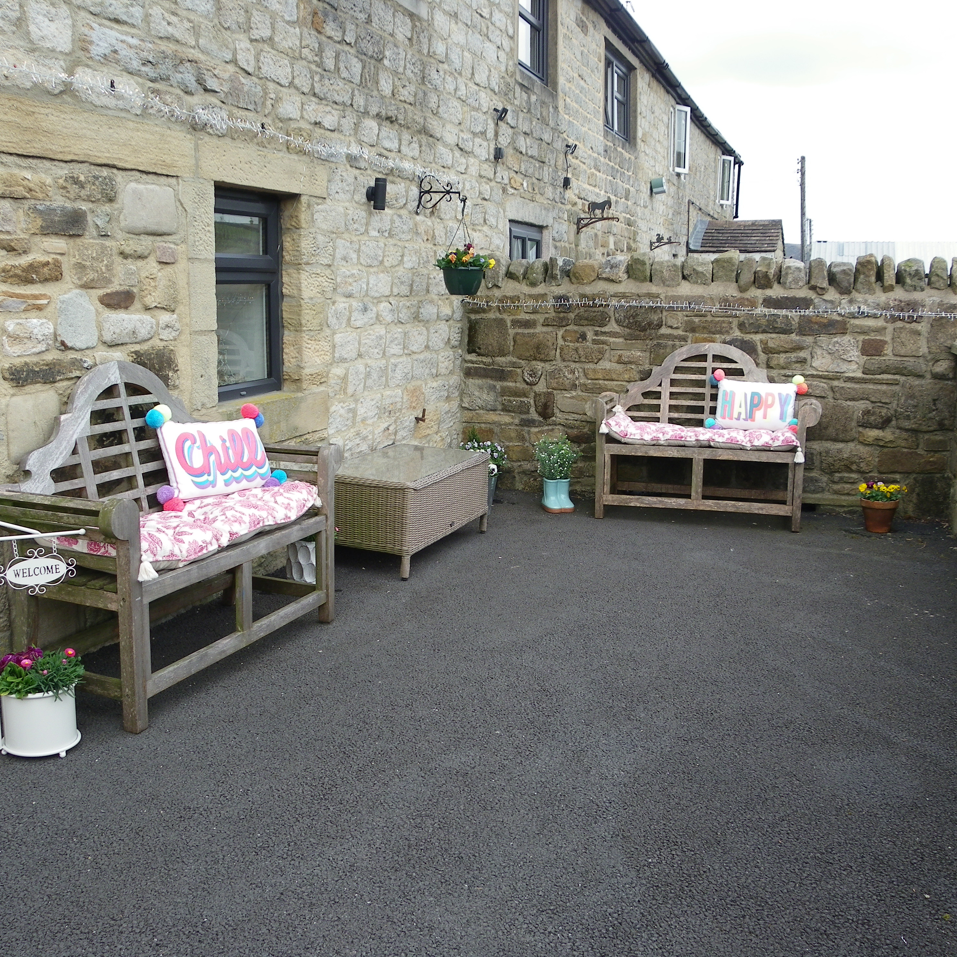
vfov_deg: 52.5
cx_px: 465
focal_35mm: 31
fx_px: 970
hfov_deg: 52.5
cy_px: 478
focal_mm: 4.6
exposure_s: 1/160
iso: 50
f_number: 3.2
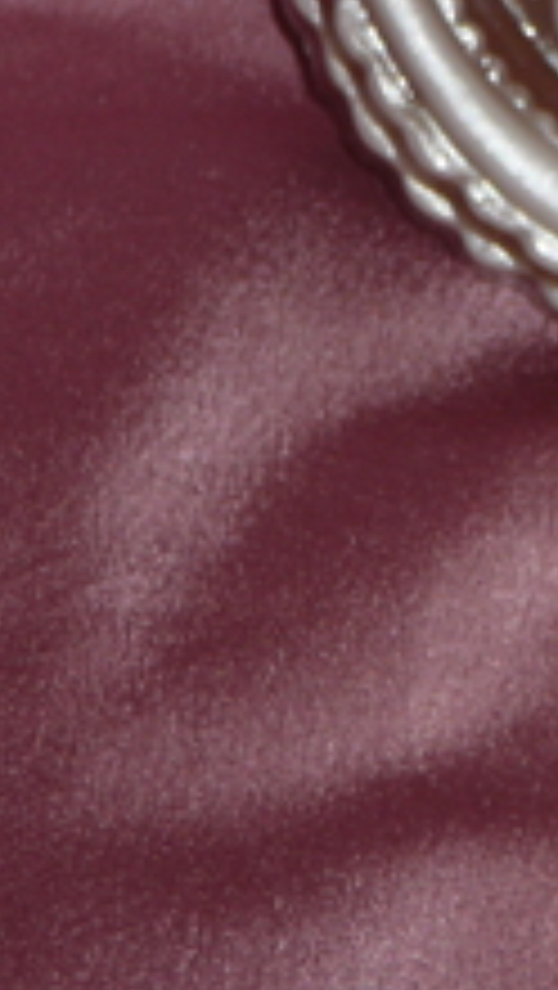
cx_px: 1156
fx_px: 9166
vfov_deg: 6.2
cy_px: 151
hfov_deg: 3.5
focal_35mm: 349
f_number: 3.9
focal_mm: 19
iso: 80
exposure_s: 1/30
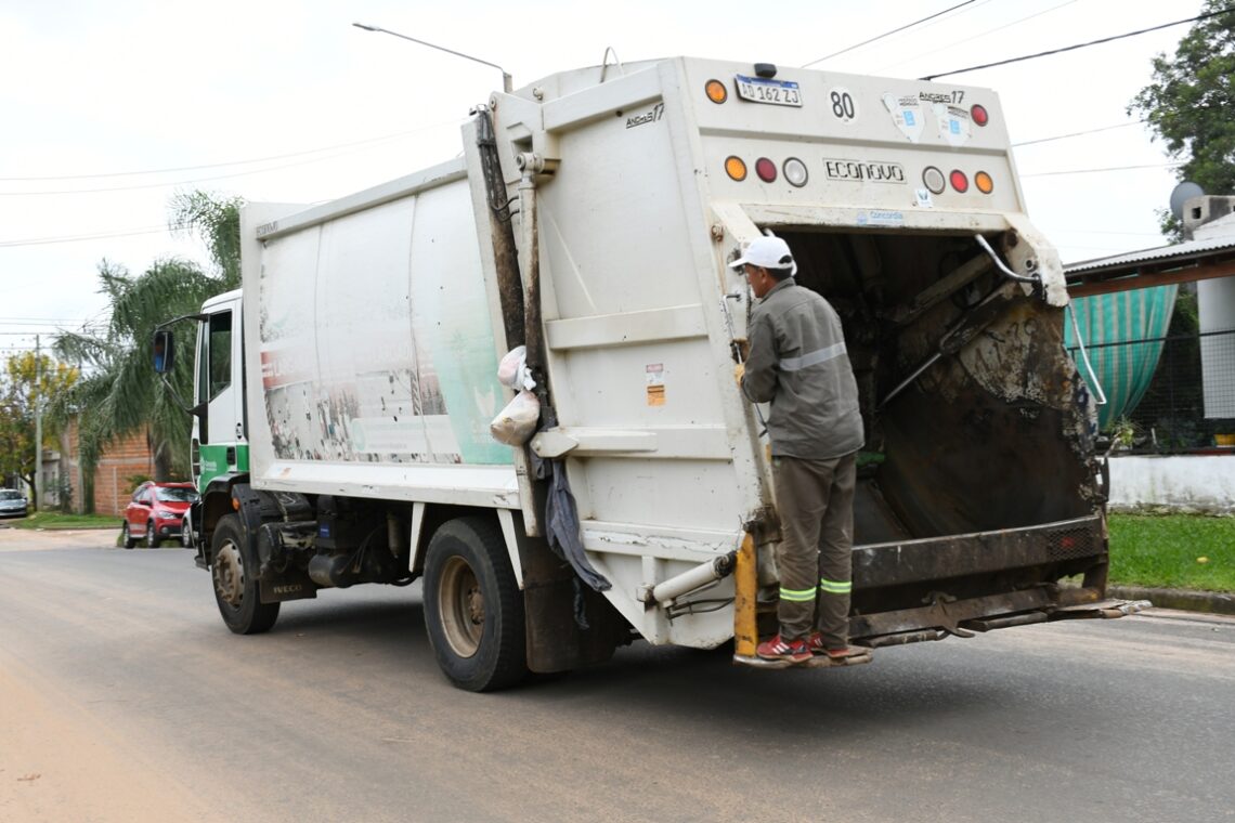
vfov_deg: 29.9
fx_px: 1544
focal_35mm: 45
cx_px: 618
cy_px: 412
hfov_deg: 43.6
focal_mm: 30
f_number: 7.1
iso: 100
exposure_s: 1/100
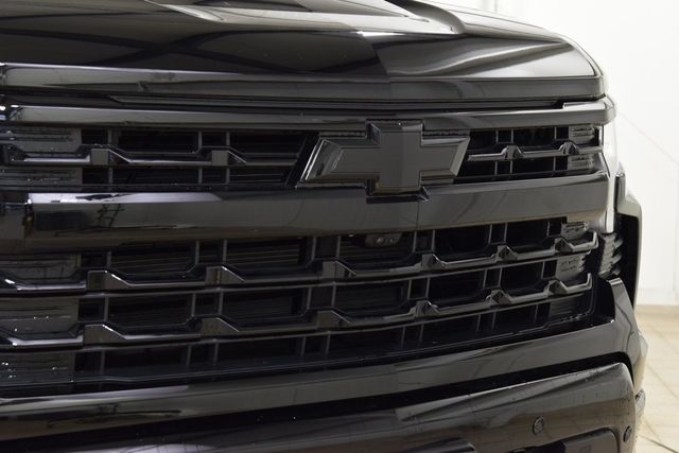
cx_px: 340
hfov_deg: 24.6
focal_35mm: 82
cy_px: 226
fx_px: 1556
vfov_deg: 16.6
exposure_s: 1/15
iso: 800
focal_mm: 55
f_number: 6.3
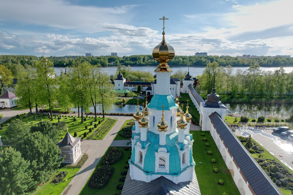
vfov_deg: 57.2
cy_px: 98
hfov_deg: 78.6
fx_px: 179
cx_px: 146
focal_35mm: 22
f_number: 2.8
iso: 100
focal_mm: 8.38
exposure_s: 1/2000
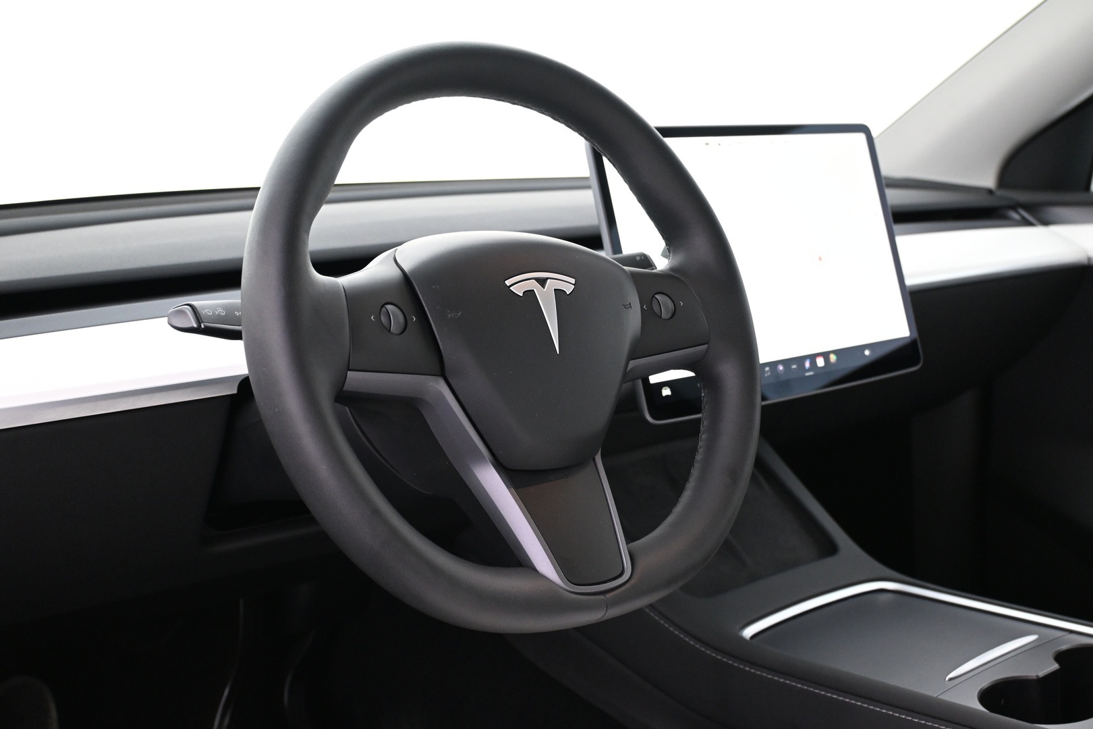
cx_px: 546
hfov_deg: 46.4
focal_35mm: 42
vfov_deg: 31.9
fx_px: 1275
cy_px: 364
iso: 1600
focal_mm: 28
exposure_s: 1/20
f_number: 4.5
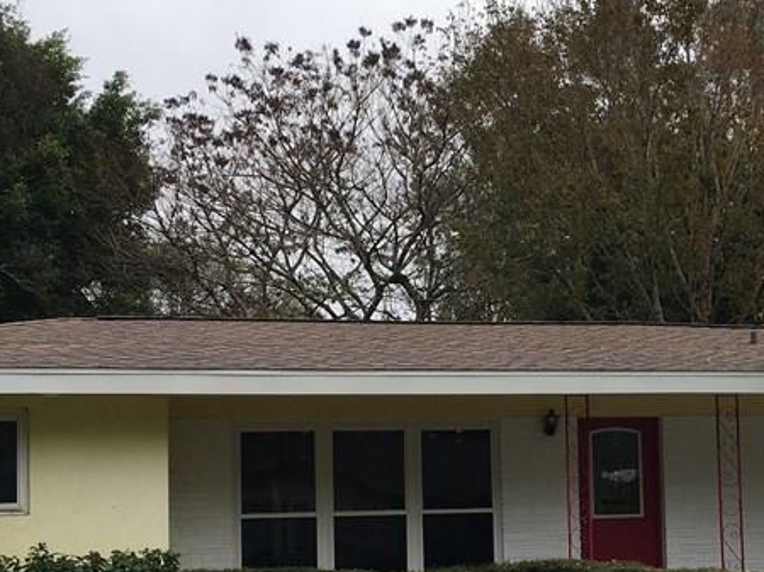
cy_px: 446
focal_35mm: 66
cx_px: 547
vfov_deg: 22.0
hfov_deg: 29.1
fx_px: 1456
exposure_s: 1/503
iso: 25
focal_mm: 4.15
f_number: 2.2
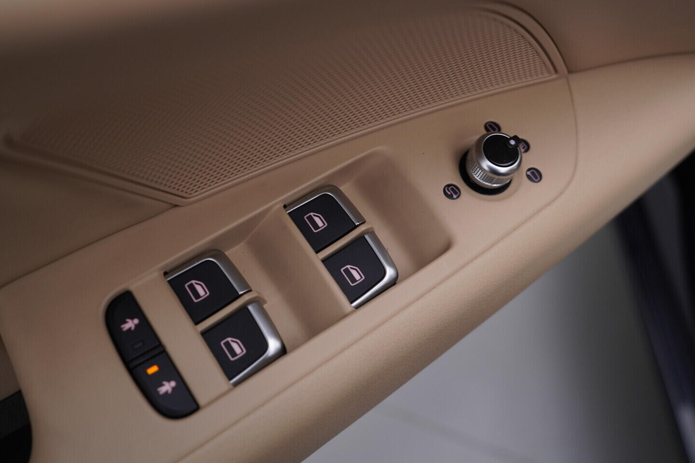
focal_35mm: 36
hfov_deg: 53.1
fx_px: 695
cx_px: 348
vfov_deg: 36.9
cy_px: 232
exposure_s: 1/50
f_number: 3.2
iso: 125
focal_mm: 24
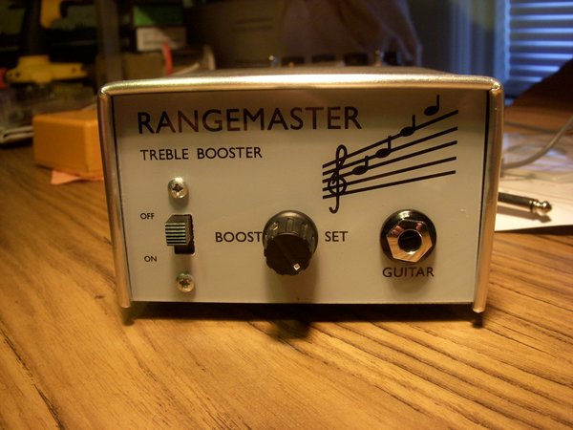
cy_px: 215
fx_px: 629
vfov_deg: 37.7
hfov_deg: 49.0
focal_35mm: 38
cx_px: 286
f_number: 3.3
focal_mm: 6.3
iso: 200
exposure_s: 1/13
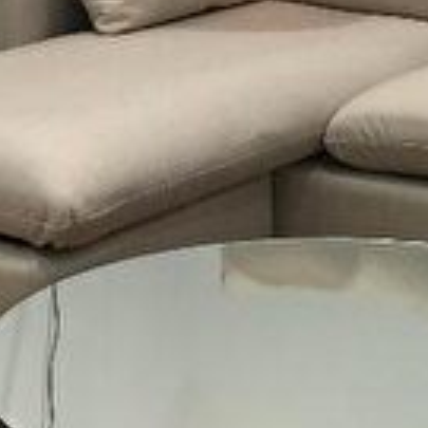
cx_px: 295
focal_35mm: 133
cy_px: -151
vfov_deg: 12.6
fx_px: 1860
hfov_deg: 13.1
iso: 32
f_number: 2.2
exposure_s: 1/17
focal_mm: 4.15
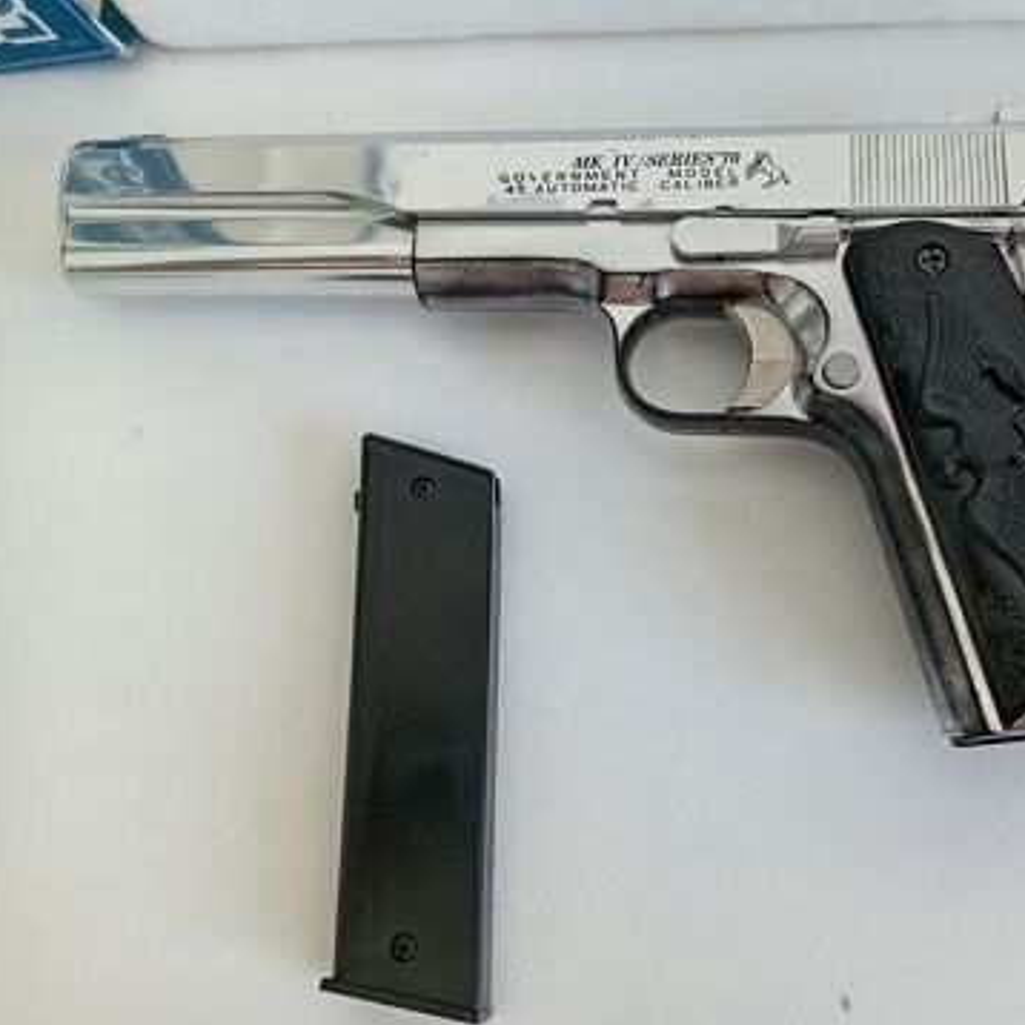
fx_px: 1072
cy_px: 512
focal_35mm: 32
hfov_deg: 50.3
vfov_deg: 51.1
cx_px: 670
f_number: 1.8
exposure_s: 1/33.3
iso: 137
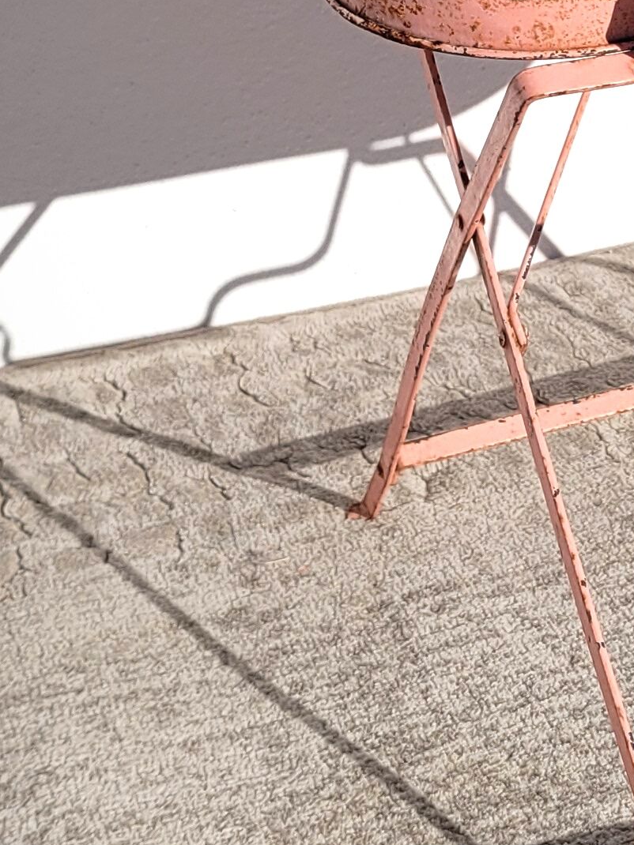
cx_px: 715
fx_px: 2394
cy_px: 22
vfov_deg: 19.5
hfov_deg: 14.7
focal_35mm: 98
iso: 40
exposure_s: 1/6388
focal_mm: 5.4
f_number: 1.8
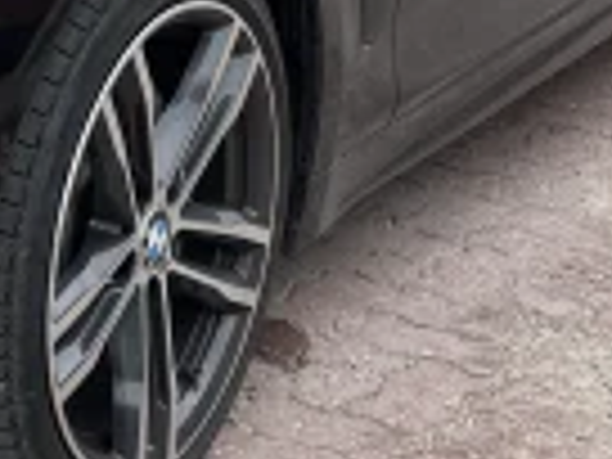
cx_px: -184
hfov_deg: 15.4
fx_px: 2157
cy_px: 32
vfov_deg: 12.0
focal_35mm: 122
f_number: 1.6
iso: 32
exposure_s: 1/842
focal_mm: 4.2
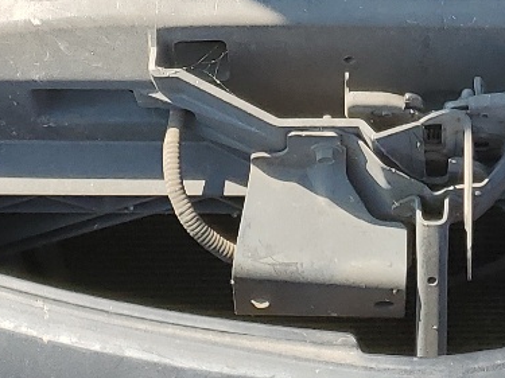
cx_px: 457
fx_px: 1619
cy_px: -428
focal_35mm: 111
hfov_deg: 17.5
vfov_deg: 11.7
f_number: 1.5
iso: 50
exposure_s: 1/909
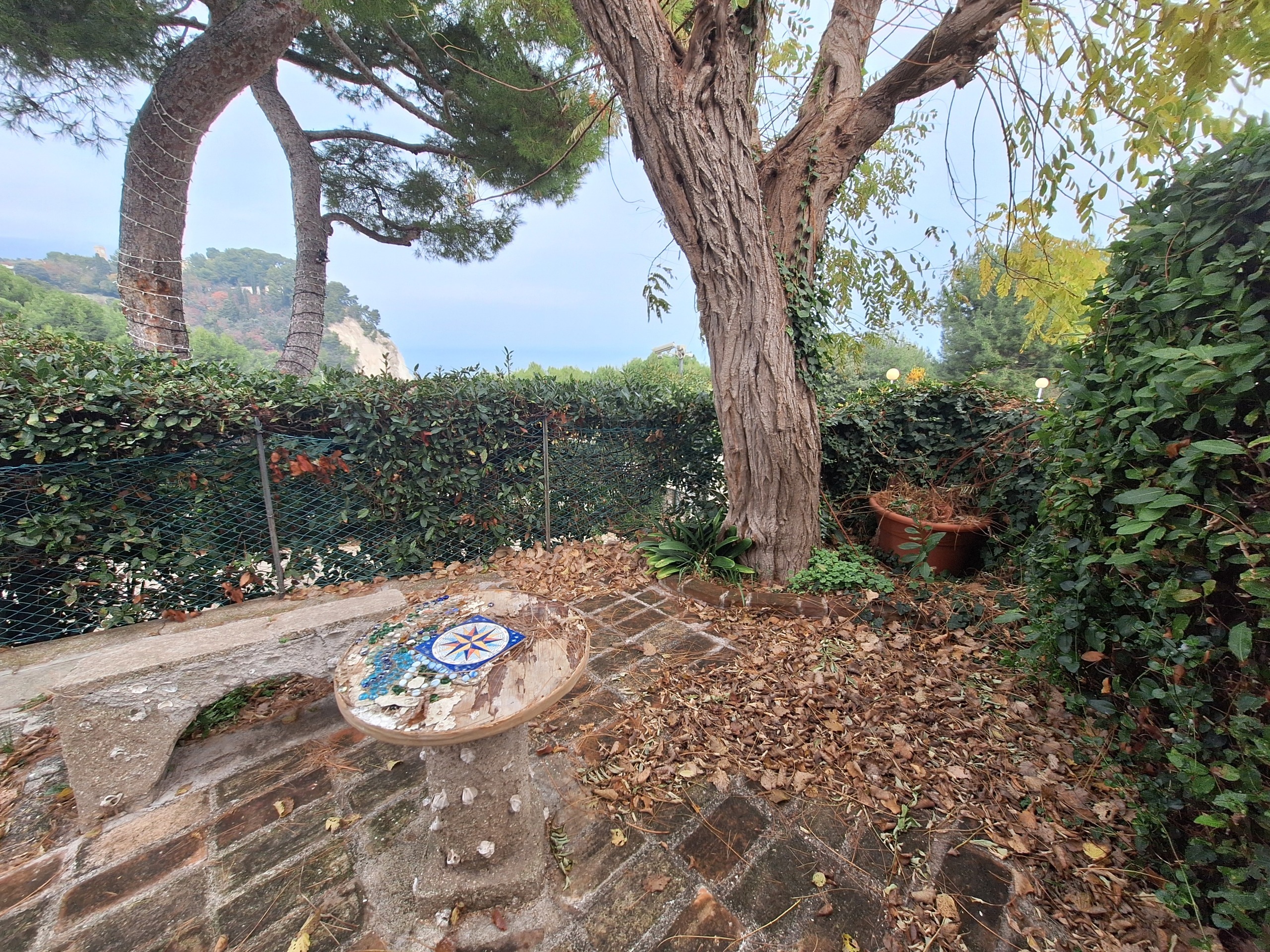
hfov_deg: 106.2
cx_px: 635
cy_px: 476
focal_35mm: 13
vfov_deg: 89.9
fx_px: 477
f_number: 2.2
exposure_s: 1/510
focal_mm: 1.74
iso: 40
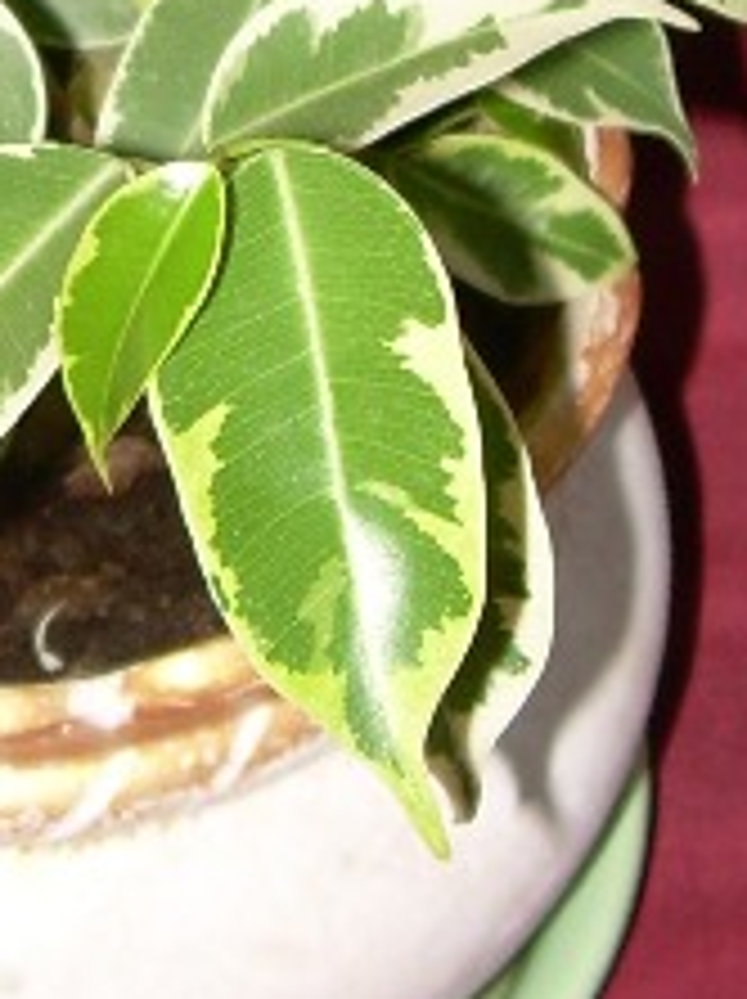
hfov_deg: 10.7
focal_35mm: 137
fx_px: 3949
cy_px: 14
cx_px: -54
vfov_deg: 14.2
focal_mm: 6.3
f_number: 2.8
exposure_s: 1/60
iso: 50
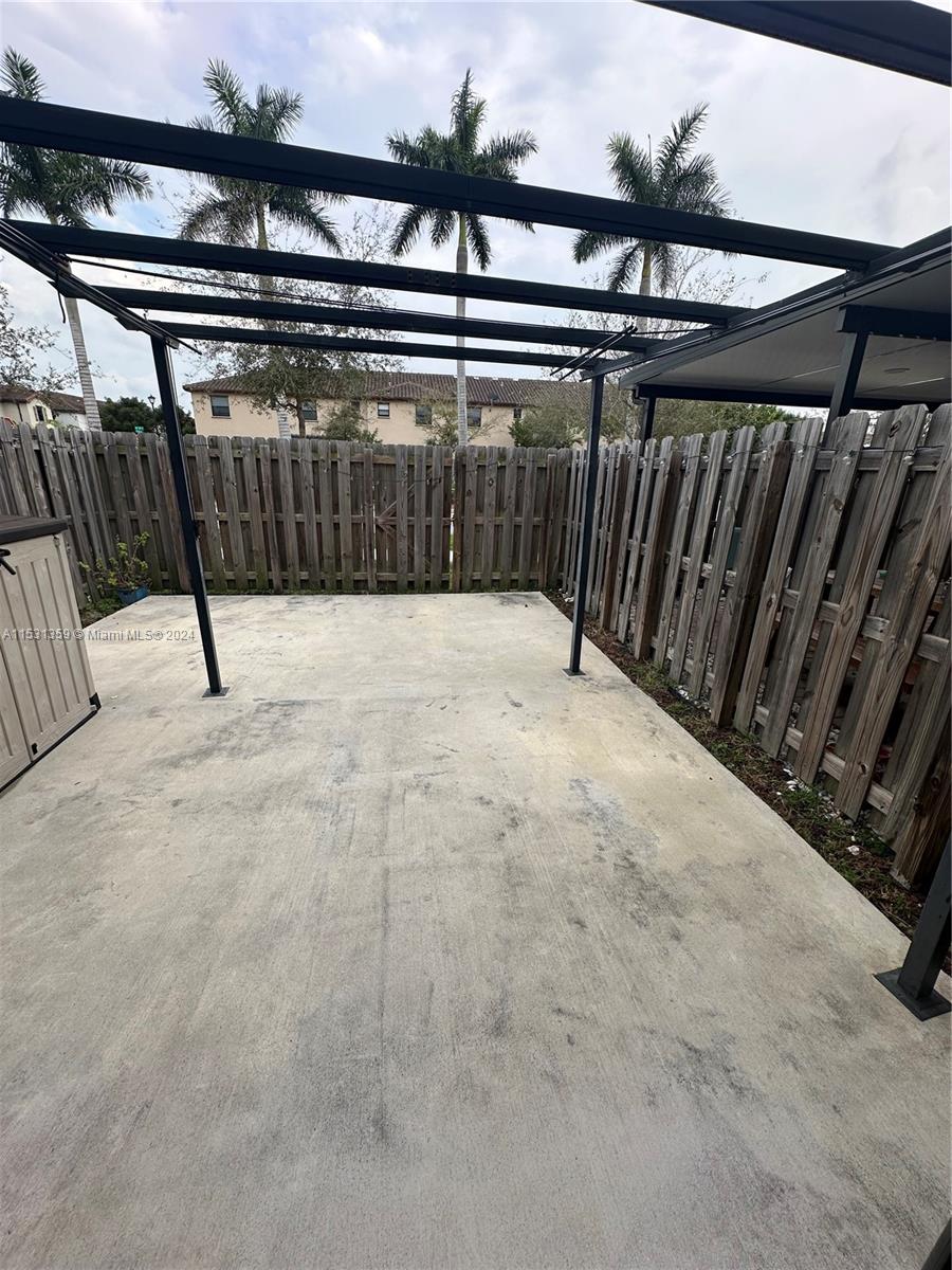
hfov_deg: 85.7
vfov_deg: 102.1
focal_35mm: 14
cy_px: 635
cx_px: 476
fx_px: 513
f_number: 2.2
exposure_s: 1/284
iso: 40
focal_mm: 2.22
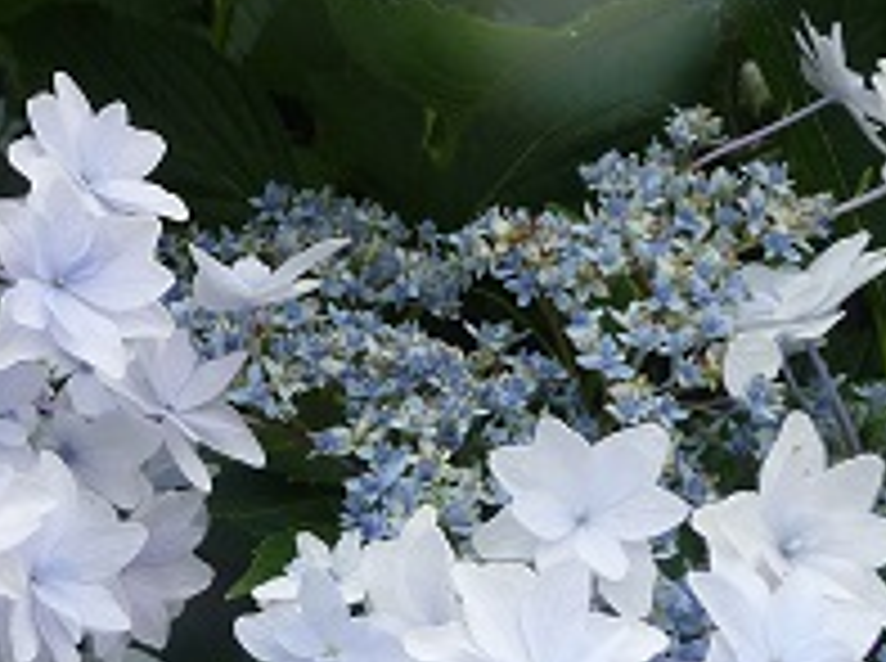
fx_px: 2274
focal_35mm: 89
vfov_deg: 16.5
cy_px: 178
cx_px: -36
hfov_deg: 21.2
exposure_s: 1/125
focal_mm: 5.3
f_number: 3.5
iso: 100
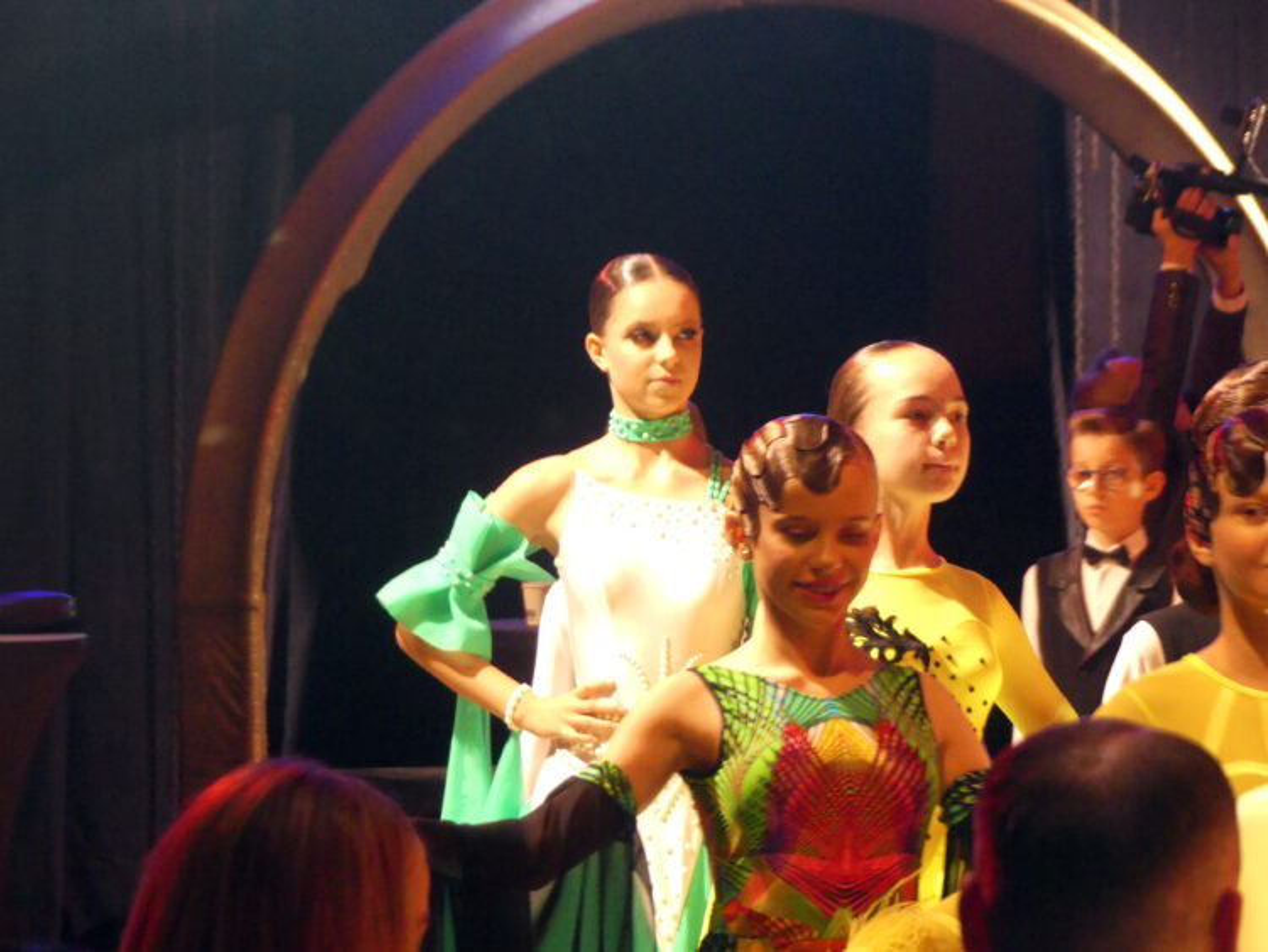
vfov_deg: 7.5
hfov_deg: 10.0
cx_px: 634
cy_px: 476
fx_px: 7255
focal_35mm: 198
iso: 1000
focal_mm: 35.6
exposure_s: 1/80
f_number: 2.8
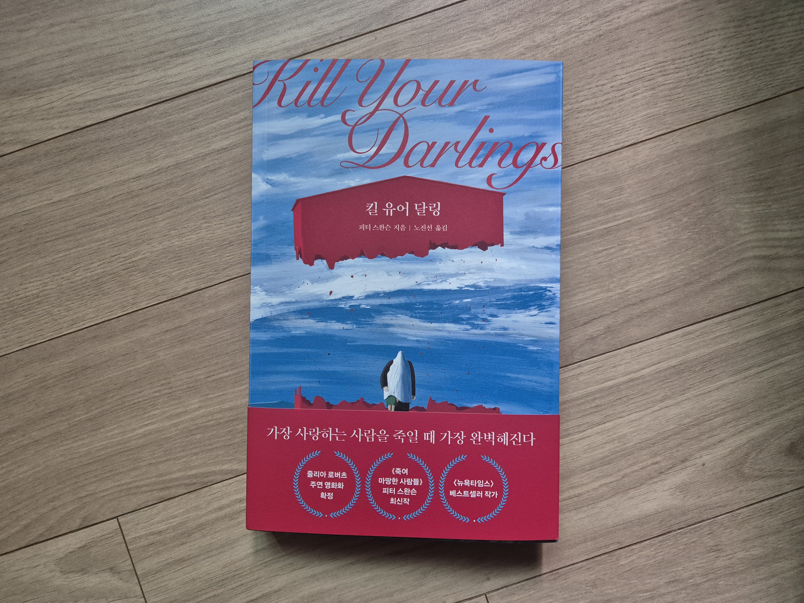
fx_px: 534
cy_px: 302
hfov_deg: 73.9
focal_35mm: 23
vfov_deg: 58.9
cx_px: 402
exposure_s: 1/60
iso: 800
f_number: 1.8
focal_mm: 5.4
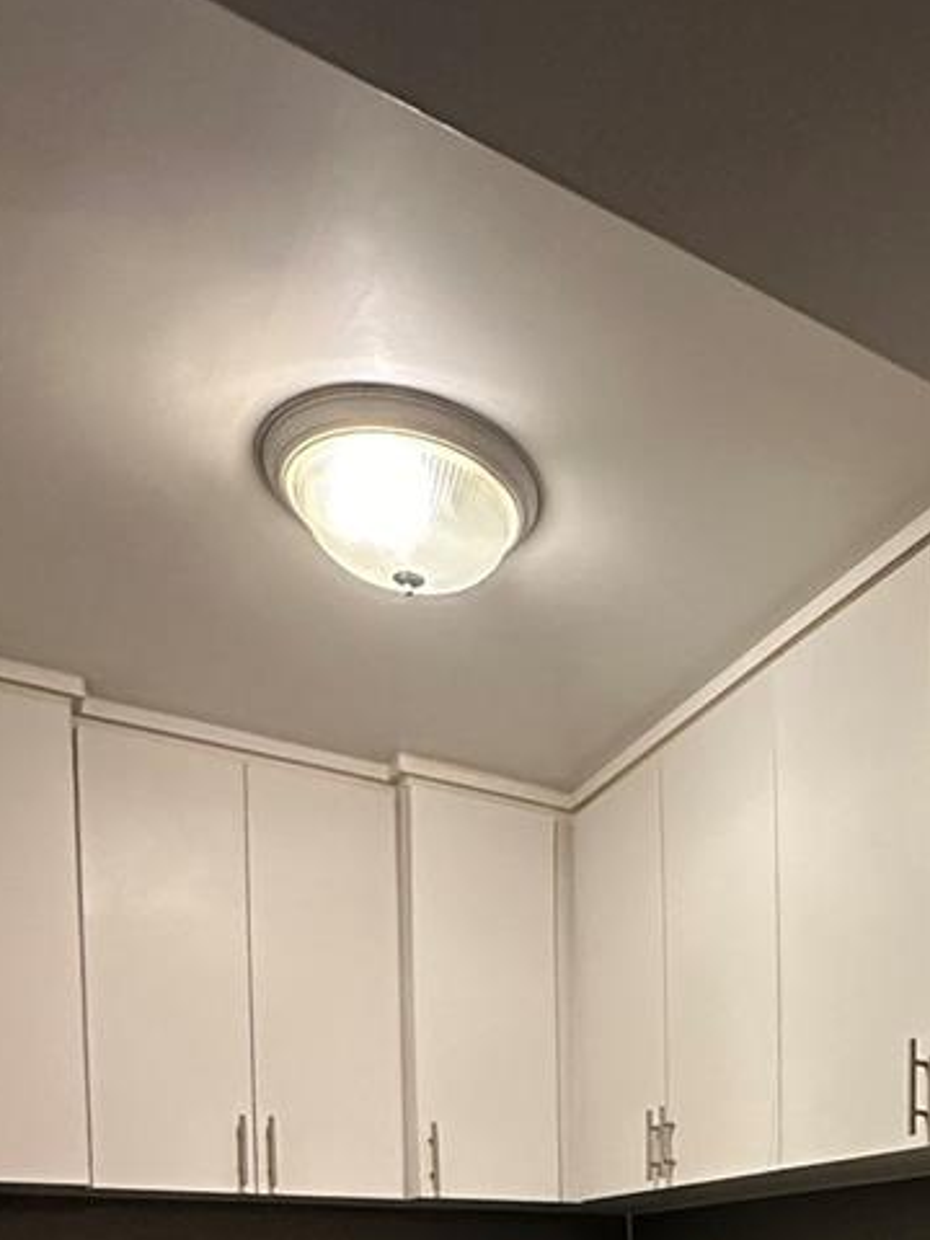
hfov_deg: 38.8
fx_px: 1254
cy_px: 1369
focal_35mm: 35
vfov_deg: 41.6
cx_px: 772
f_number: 2.2
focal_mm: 2.22
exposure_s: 1/60
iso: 1000
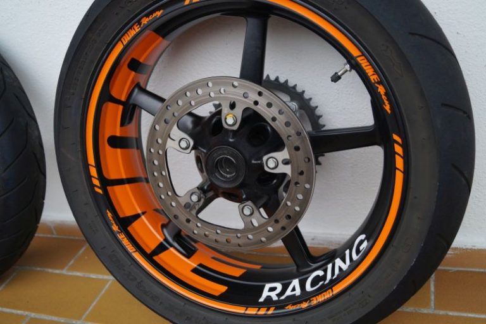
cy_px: 162
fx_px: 486
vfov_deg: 36.9
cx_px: 243
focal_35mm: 36
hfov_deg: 53.1
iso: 400
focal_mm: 24
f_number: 4
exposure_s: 1/160
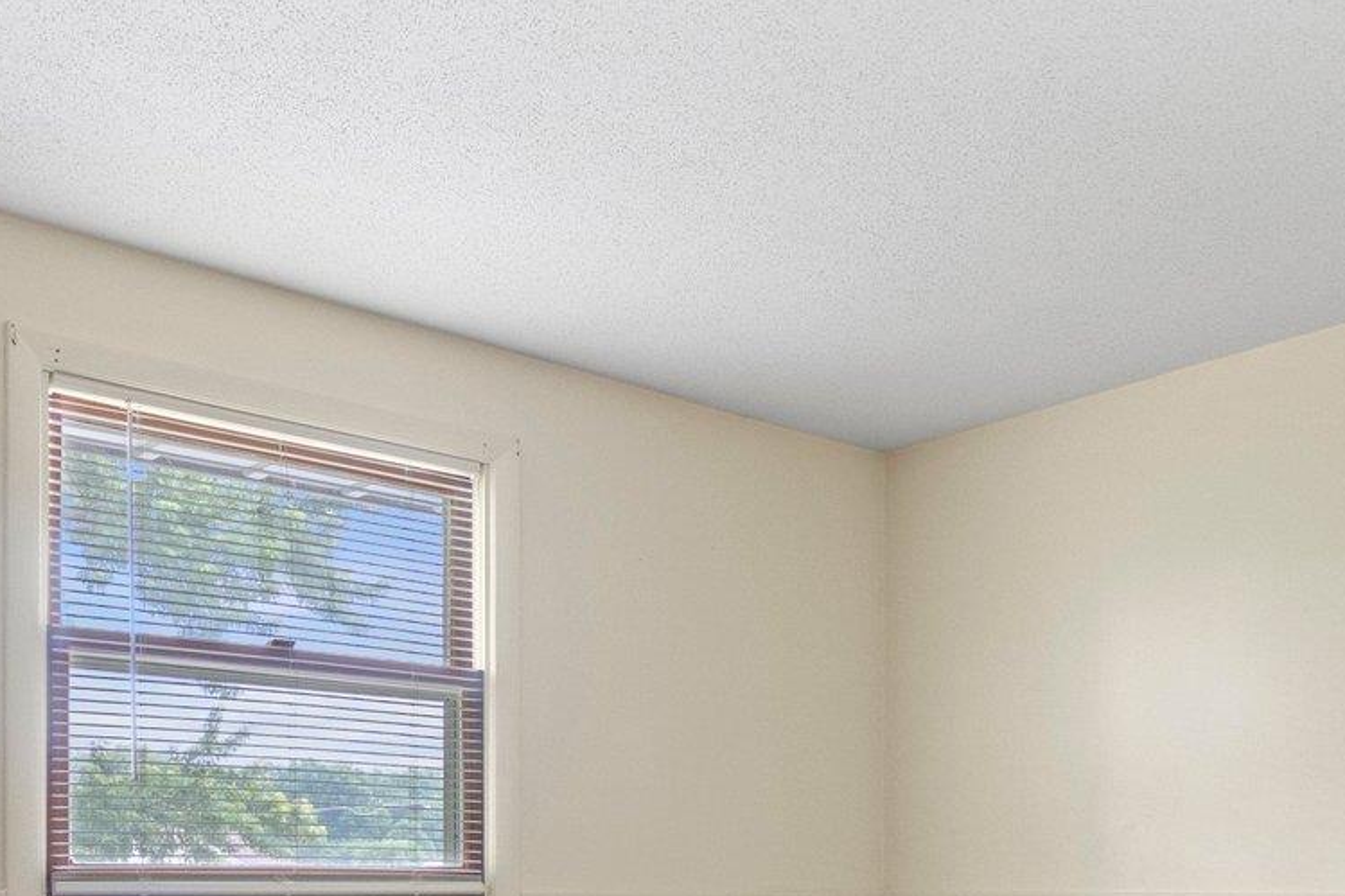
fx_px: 1531
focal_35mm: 41
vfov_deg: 30.5
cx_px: 840
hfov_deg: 47.0
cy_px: 881
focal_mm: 10
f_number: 4
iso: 800
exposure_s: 1/6
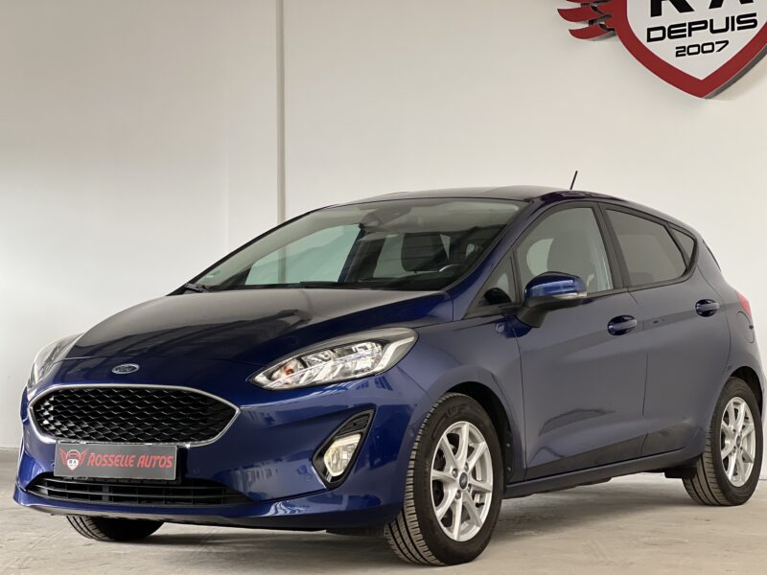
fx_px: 1706
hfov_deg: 25.3
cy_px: 288
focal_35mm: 77
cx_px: 384
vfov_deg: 19.1
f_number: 2.8
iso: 400
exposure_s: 1/40
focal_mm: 9
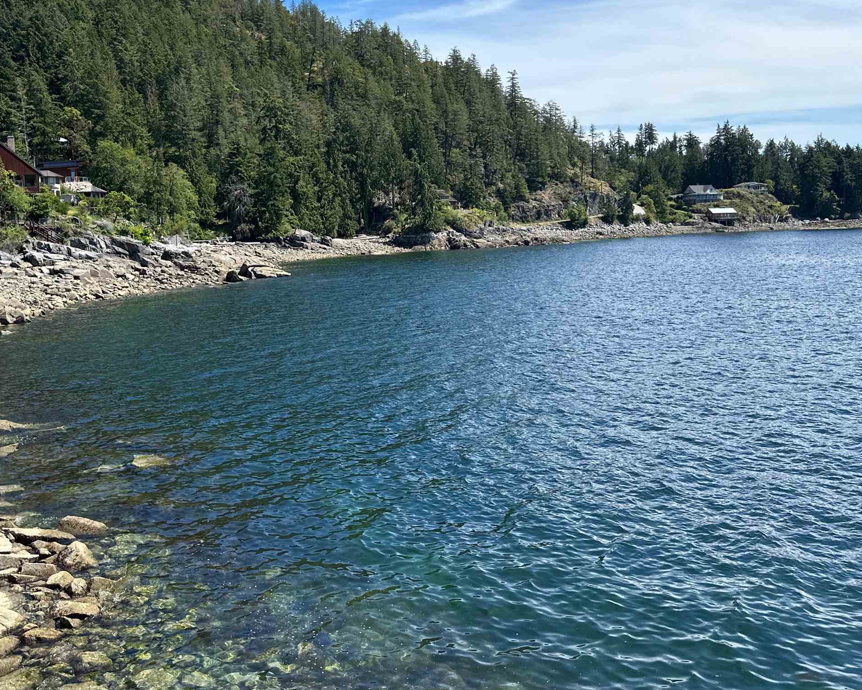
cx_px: 374
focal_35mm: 38
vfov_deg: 38.9
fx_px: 969
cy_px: 262
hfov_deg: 47.8
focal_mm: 6.86
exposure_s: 1/3155
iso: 80
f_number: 1.78
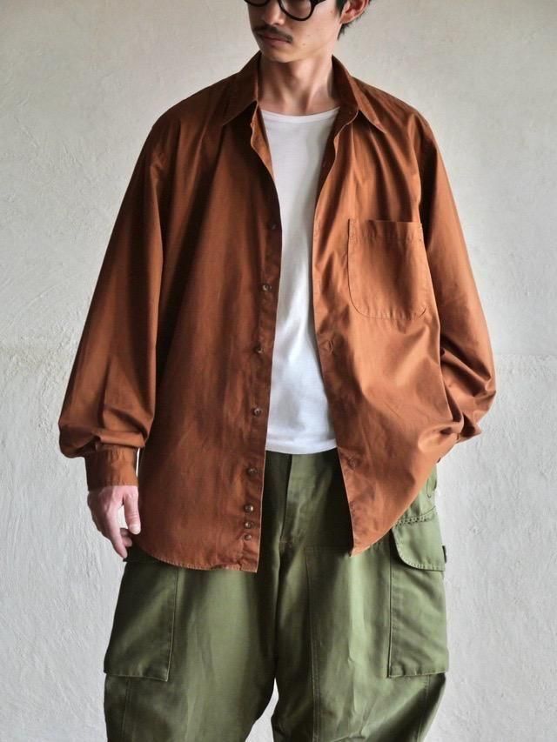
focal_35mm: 100
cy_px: 371
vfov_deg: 19.6
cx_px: 278
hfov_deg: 14.8
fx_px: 2145
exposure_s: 1/125
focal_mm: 50
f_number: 3.9
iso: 2000
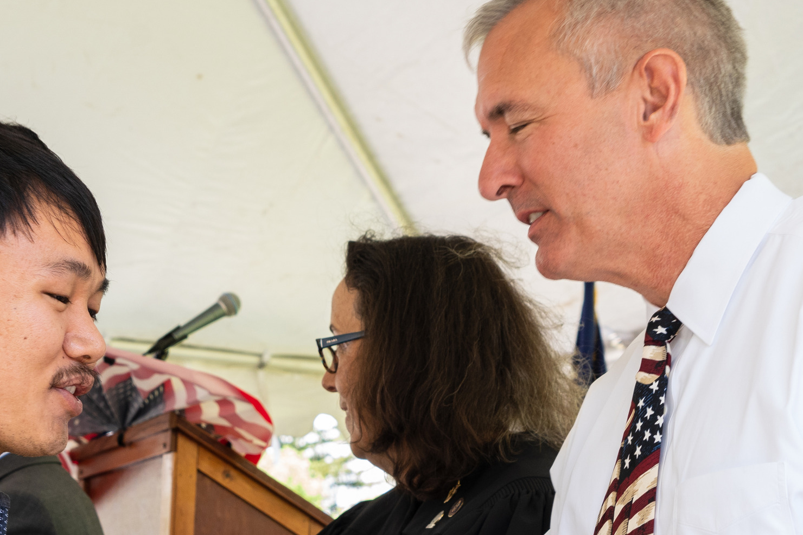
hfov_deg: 26.9
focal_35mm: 75
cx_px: 297
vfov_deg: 17.8
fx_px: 1673
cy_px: 513
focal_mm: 38
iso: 800
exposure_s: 1/125
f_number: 6.3
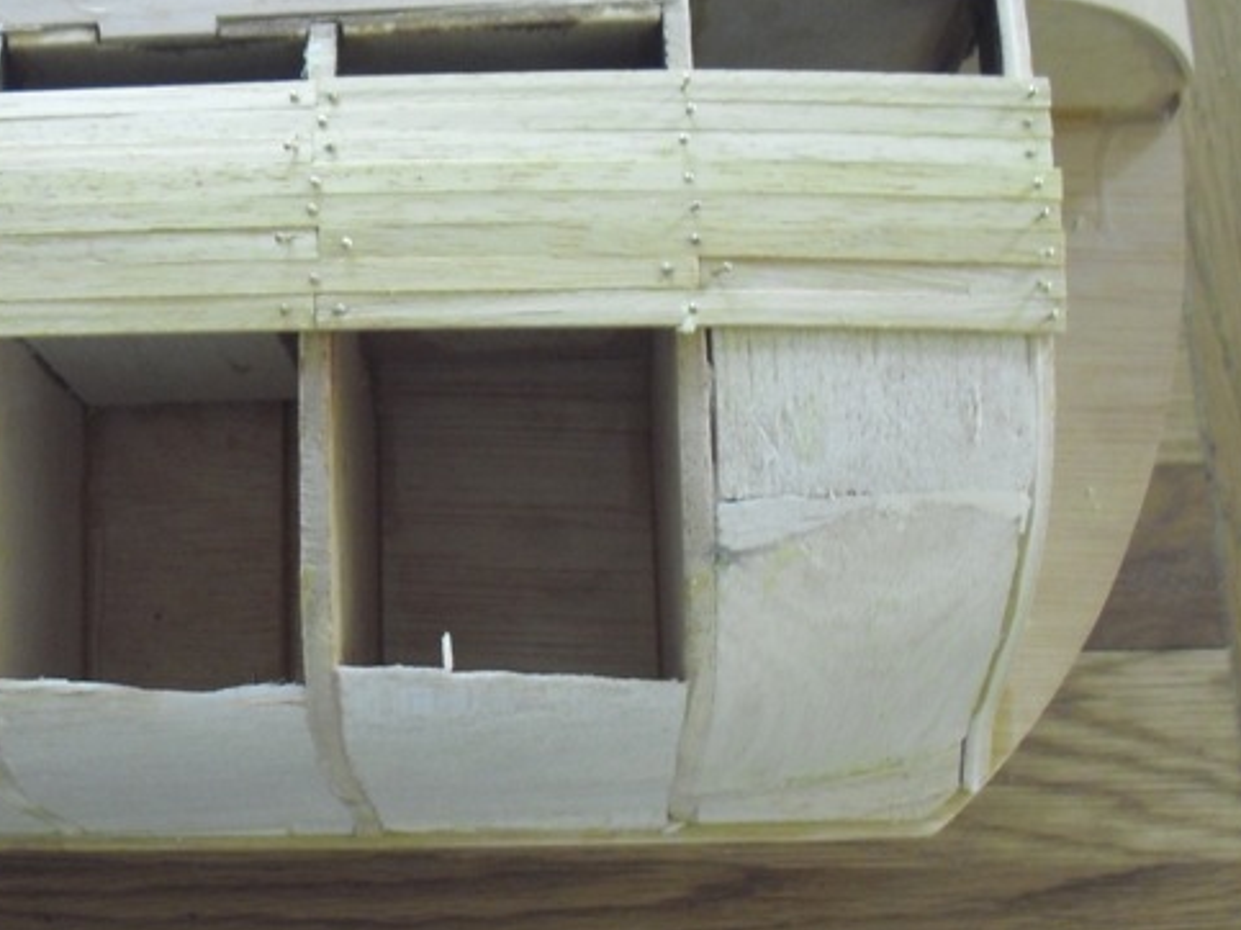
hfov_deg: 30.5
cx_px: 414
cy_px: 457
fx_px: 2258
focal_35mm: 63
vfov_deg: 23.3
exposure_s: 1/10
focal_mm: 6.2
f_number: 2.8
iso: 200
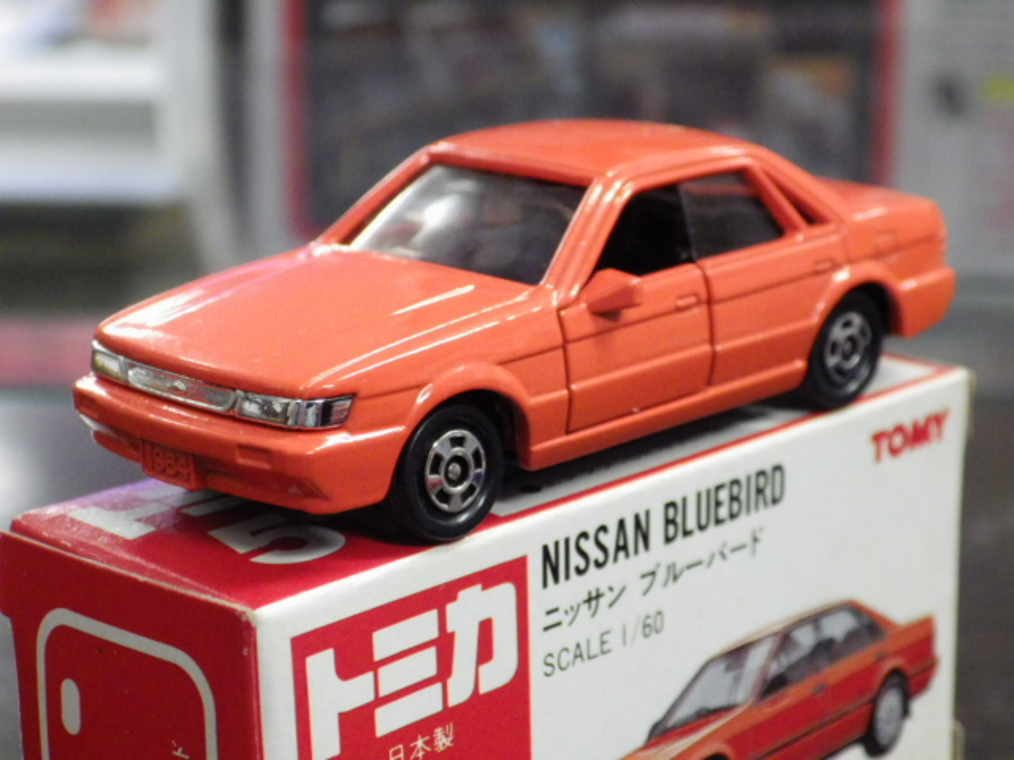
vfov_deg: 17.0
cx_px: 507
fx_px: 2548
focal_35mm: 87
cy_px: 380
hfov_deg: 22.5
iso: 800
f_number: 4.4
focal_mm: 15.6
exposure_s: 1/30
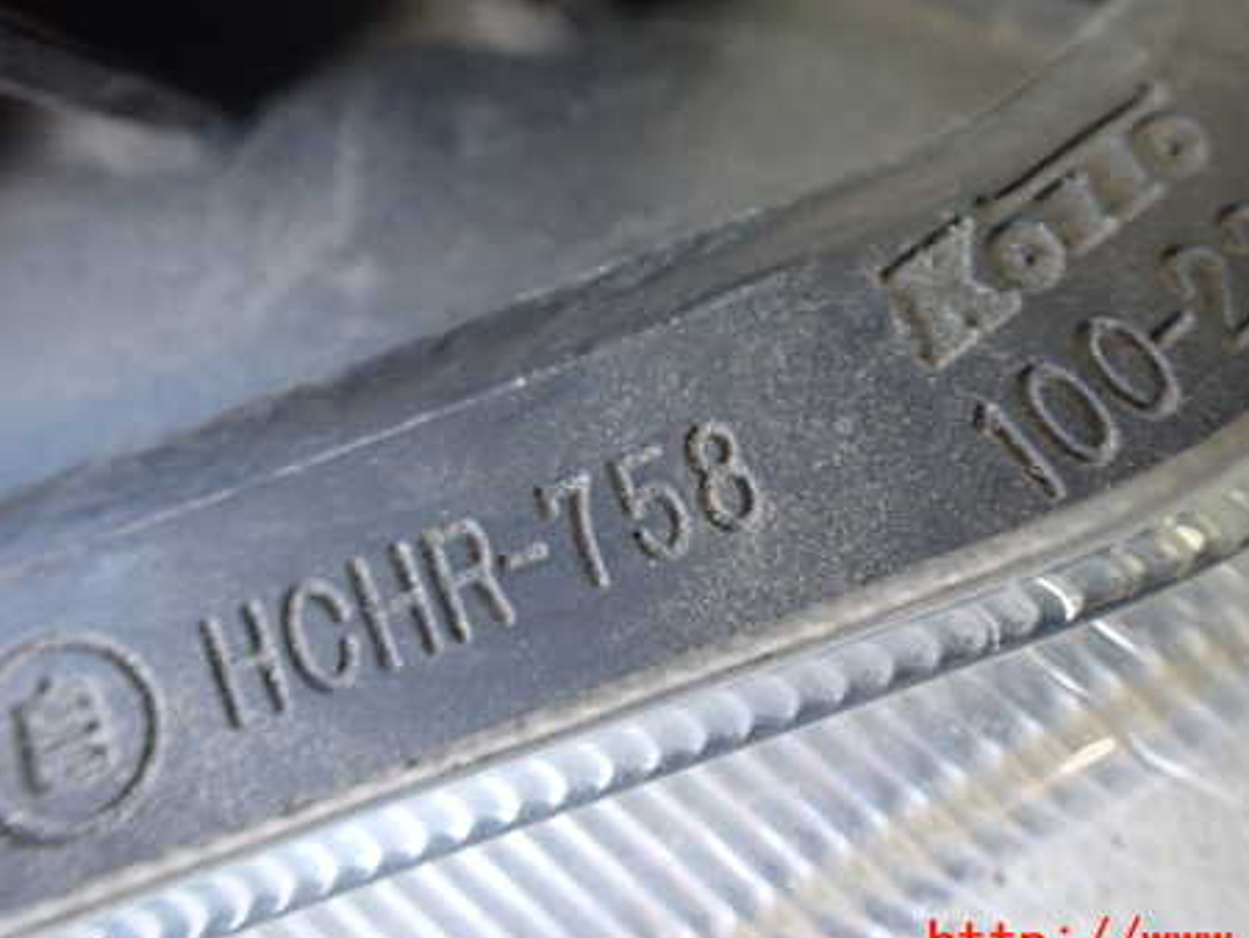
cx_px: 722
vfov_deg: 35.8
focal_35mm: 40
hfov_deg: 46.6
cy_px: 358
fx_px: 1444
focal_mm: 5.4
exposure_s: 1/100
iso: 800
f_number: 2.3
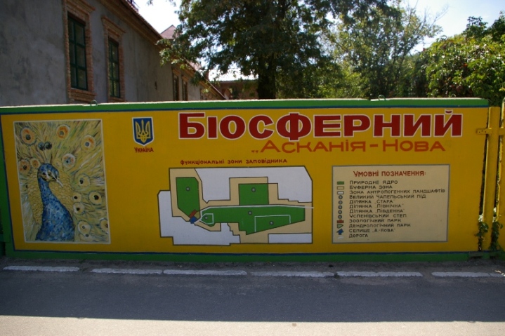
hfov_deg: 67.4
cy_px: 168
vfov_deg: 47.9
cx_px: 252
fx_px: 379
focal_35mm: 27
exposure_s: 1/250
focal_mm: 18
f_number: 6.7
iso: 200
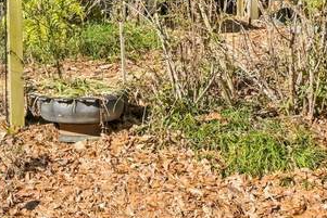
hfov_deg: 20.7
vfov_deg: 14.4
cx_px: -150
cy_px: -160
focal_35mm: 85
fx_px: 772
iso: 200
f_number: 8
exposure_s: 1/400
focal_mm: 20
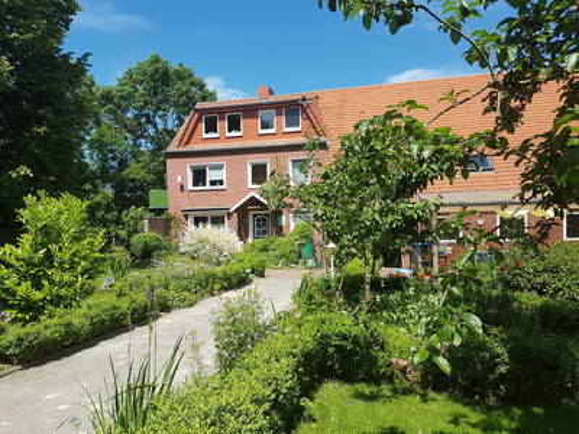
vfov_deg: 53.1
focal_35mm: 26
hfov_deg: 67.3
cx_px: 290
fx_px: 435
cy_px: 217
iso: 40
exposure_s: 1/1560
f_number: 1.7
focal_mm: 4.2
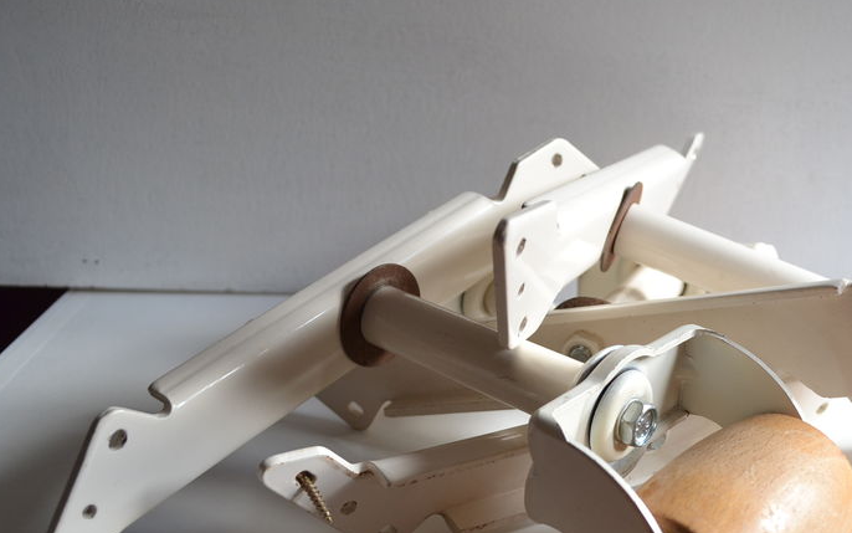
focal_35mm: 49
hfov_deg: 40.7
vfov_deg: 26.3
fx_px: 1138
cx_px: 549
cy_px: 327
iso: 400
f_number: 4.5
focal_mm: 22
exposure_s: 1/80
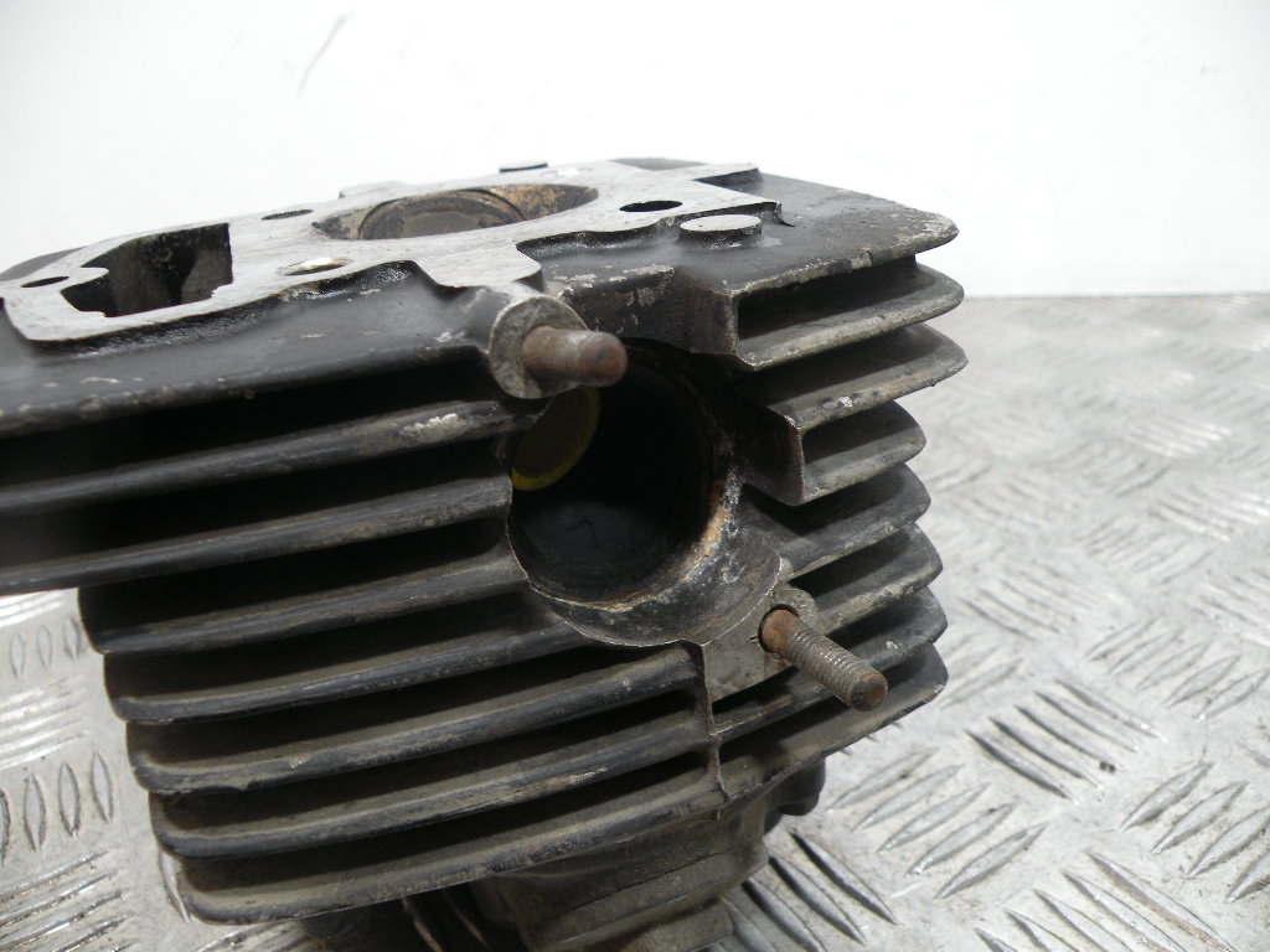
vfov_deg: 51.4
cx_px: 635
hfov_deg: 65.3
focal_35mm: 27
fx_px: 991
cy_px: 476
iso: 110
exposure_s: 1/67.2
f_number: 2.8
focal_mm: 4.7
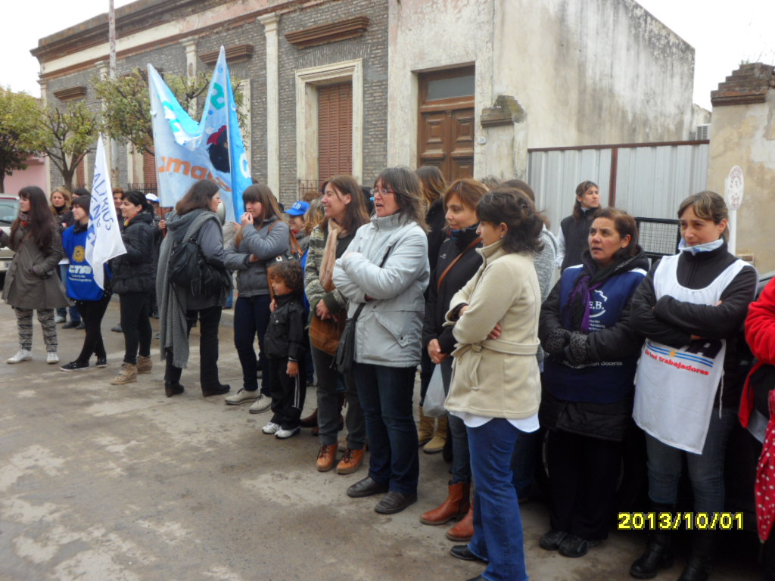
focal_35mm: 32
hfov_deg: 56.8
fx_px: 716
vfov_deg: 44.2
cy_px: 290
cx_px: 388
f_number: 3.7
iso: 80
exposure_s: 1/250
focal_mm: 5.7
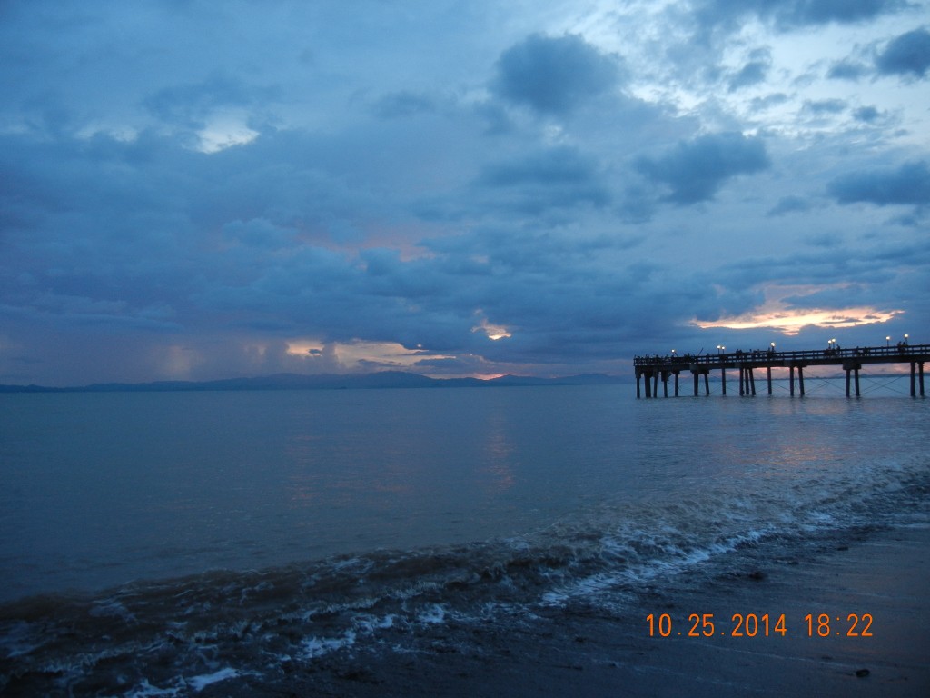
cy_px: 349
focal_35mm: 30
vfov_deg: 46.8
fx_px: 806
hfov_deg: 60.0
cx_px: 465
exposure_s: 1/57
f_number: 3.5
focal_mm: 5.4
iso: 274
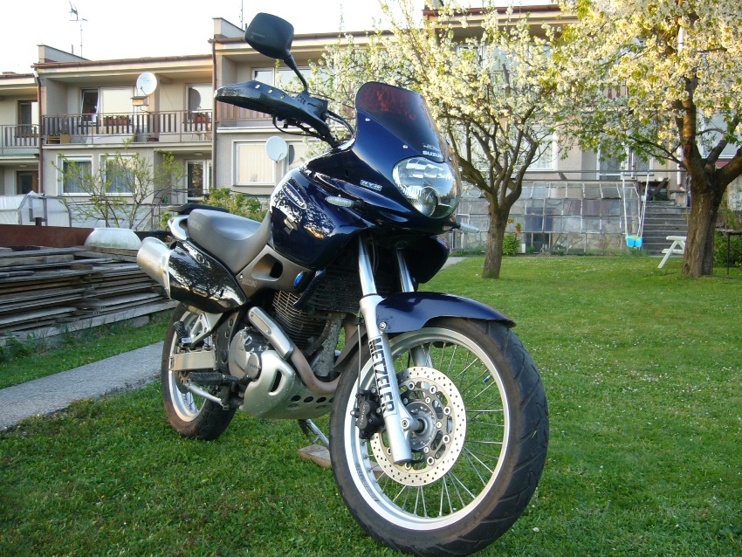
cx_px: 371
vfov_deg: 40.7
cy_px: 278
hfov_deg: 52.6
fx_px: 750
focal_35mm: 35
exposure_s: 1/40
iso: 80
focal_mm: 5.8
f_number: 2.8
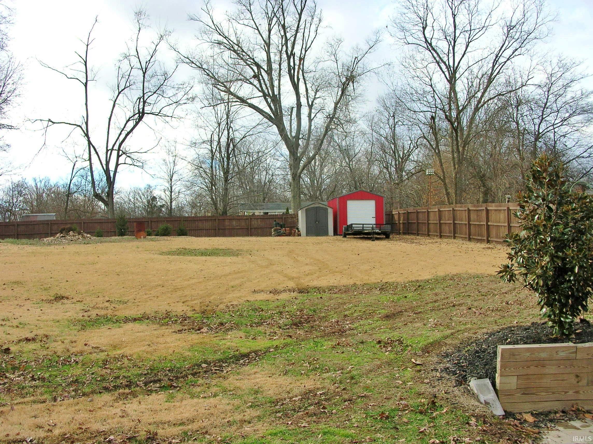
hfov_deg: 51.4
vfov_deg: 39.6
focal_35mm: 36
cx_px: 296
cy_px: 222
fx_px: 616
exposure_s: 1/254
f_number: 3.7
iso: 50
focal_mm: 6
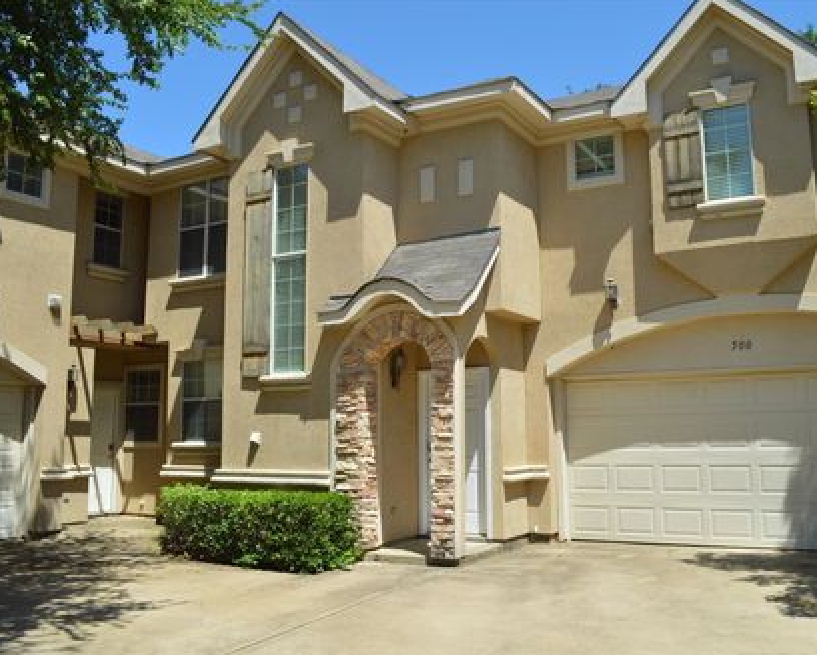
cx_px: 461
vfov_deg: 47.2
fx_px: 750
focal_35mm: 31
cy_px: 329
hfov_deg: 57.0
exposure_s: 1/320
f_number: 8
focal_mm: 18
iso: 100
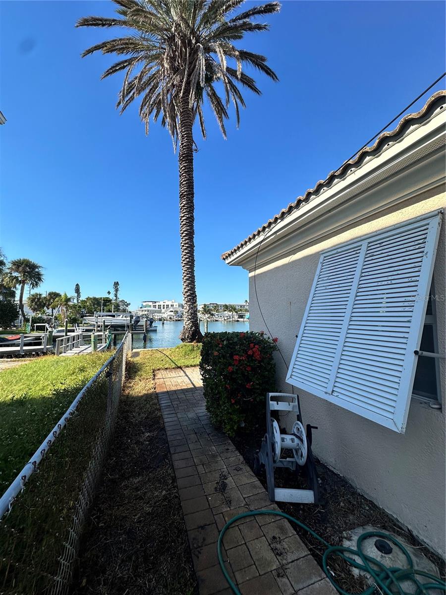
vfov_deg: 102.1
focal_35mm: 14
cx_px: 223
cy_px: 298
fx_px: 241
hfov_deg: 85.7
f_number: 2.2
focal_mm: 2.22
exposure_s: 1/1473
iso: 50
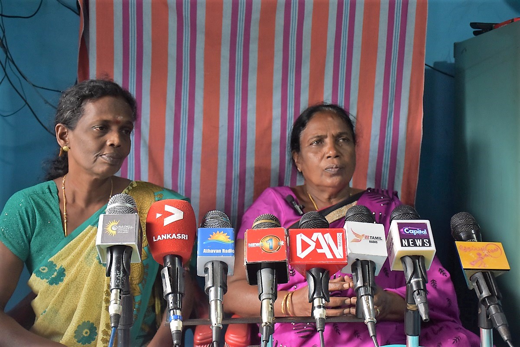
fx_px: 737
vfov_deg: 26.5
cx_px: 260
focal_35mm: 51
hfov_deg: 38.9
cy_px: 174
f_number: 4.2
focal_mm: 34
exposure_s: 1/60
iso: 800
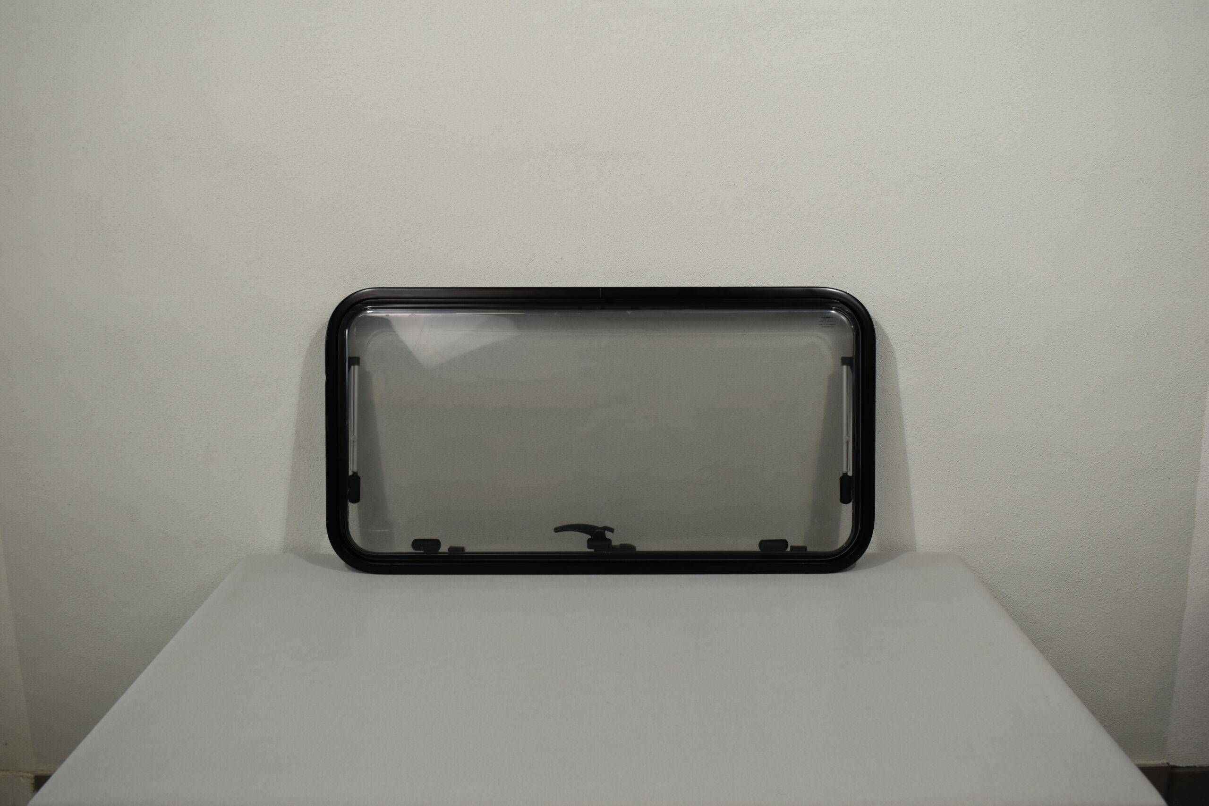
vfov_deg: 40.0
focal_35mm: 33
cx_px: 604
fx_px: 1108
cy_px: 403
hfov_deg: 57.2
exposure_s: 1/125
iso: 320
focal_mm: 22
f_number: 5.6
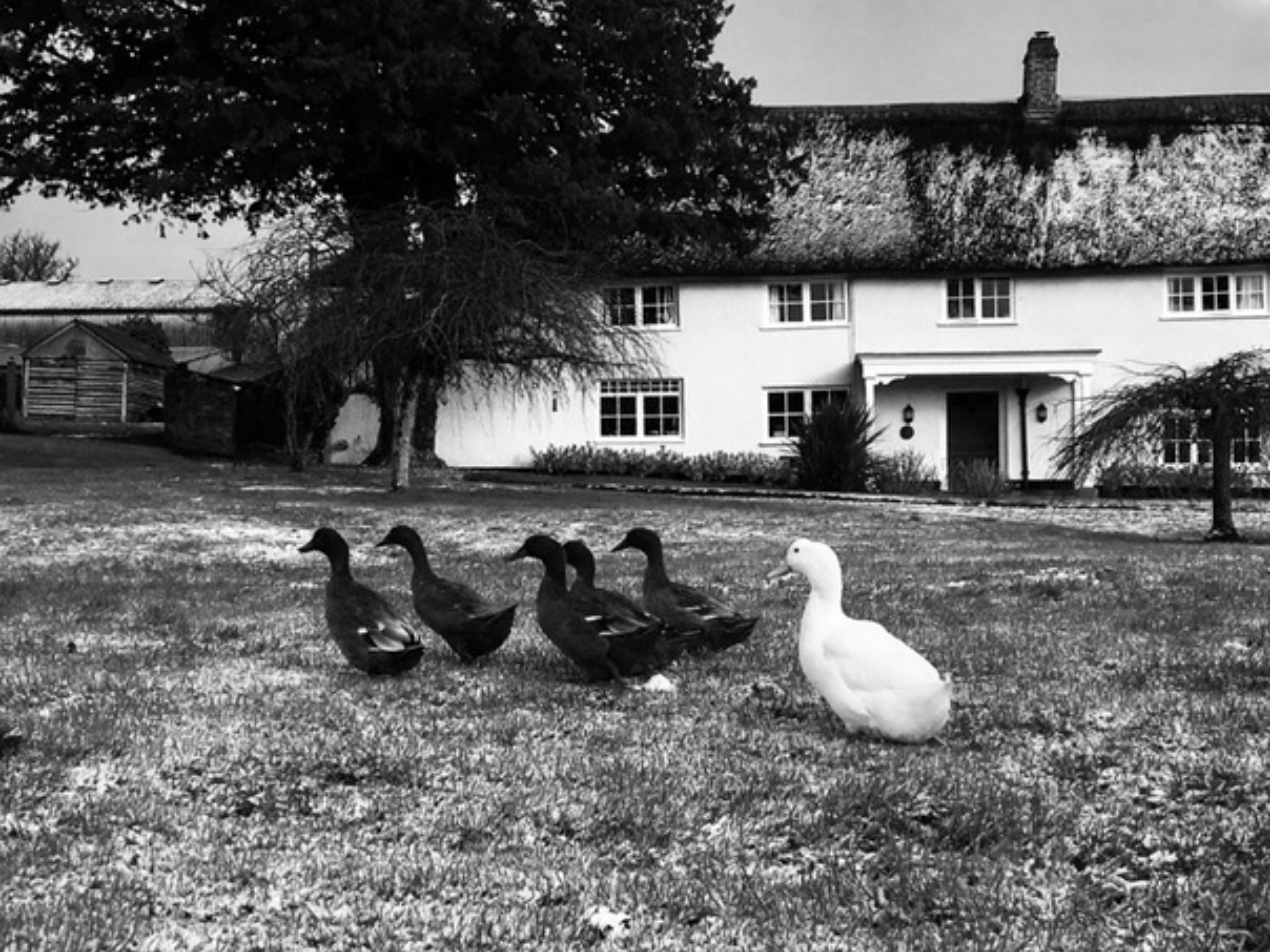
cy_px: 473
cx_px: 694
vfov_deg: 30.3
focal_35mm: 48
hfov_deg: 39.6
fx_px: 1761
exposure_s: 1/950
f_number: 2.2
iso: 25
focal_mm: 4.15
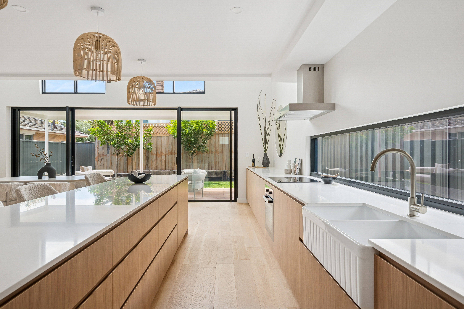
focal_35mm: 21
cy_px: 154
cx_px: 232
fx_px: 271
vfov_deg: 59.5
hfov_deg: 81.2
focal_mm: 21
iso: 400
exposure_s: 1/200
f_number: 9
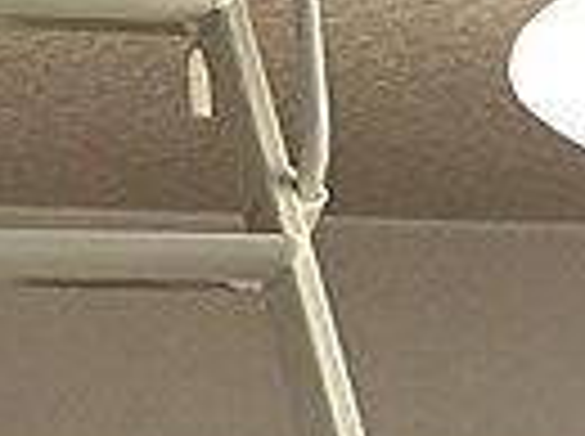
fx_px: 2328
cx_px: 126
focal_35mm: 138
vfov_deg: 10.2
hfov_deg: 14.3
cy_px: -297
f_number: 1.8
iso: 25
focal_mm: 3.99
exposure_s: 1/33
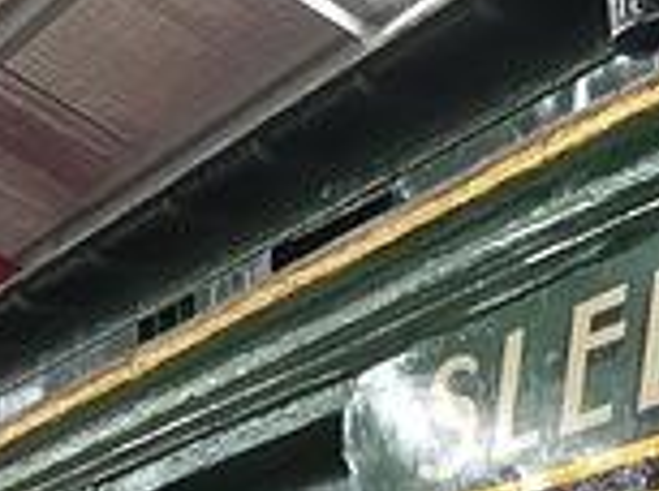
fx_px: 2887
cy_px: 973
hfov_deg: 13.0
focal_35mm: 152
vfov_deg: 9.1
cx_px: 504
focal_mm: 4.15
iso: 80
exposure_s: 1/30
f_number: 2.2
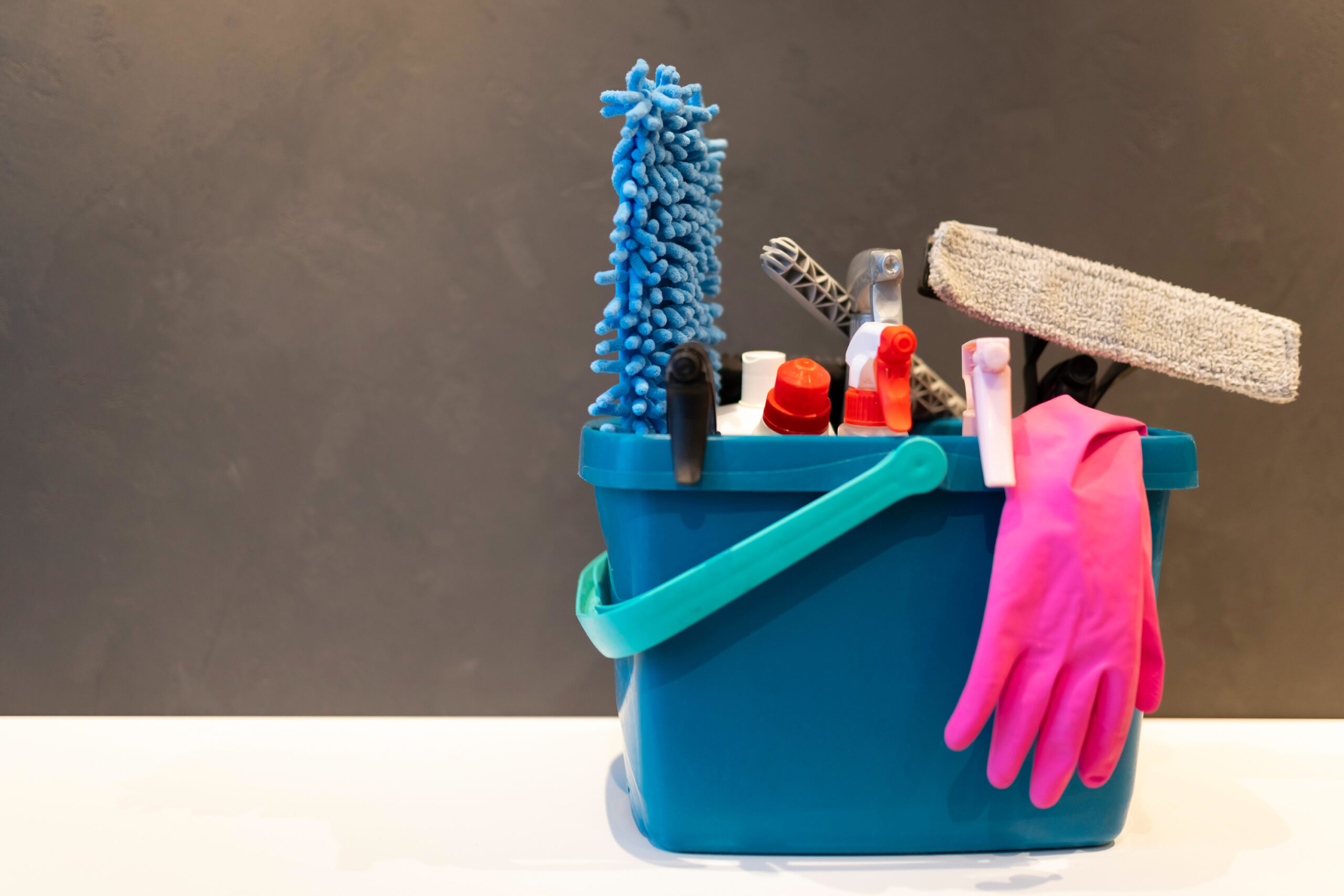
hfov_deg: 54.4
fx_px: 1307
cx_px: 672
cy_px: 448
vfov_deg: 37.9
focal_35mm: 35
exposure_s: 1/320
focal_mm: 35
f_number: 1.4
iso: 400
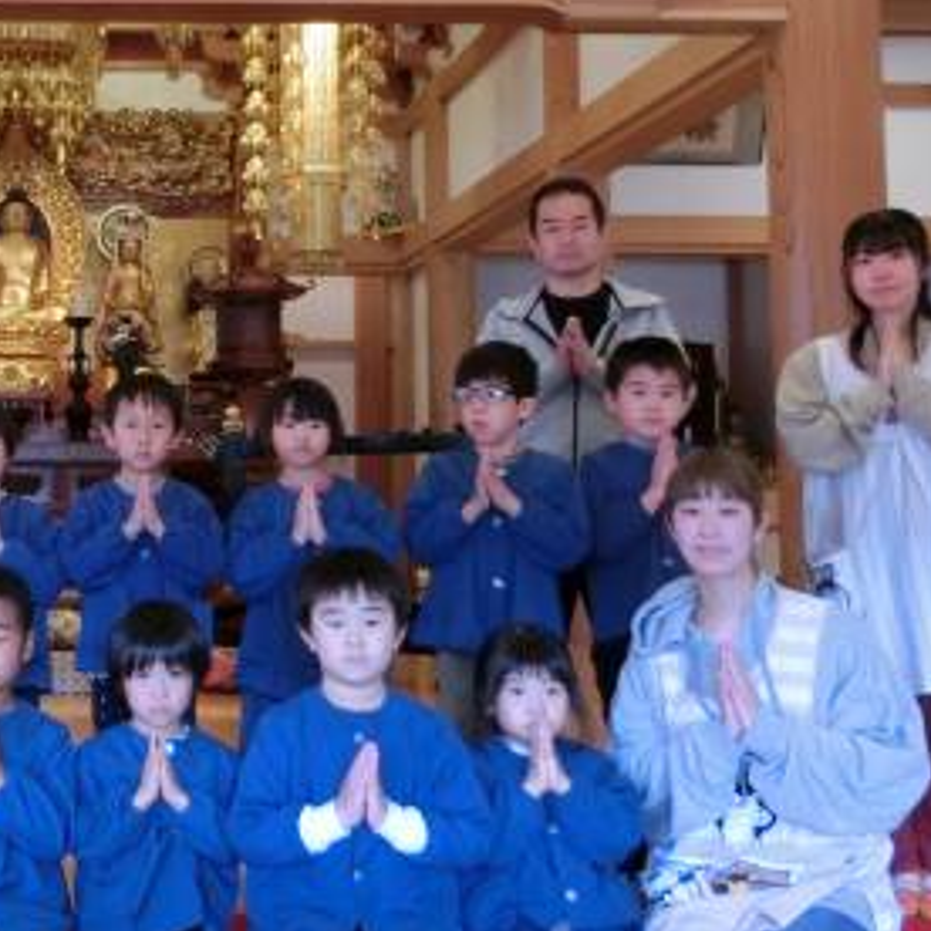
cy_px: 359
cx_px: 46
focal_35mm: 52
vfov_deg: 32.7
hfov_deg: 30.9
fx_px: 1582
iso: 400
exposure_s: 1/30
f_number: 3.5
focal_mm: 4.5
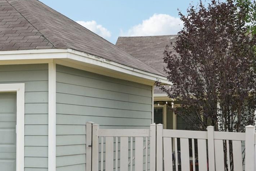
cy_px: 127
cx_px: 74
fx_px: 640
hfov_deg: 22.5
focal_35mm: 90
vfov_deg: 15.1
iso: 100
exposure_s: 1/125
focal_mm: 21
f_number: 6.7
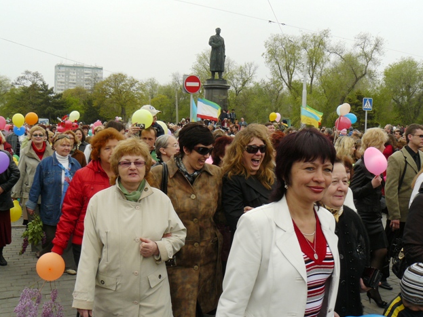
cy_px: 159
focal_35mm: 37
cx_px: 216
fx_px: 452
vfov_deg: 38.7
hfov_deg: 50.1
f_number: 5.6
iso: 100
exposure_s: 1/250
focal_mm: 6
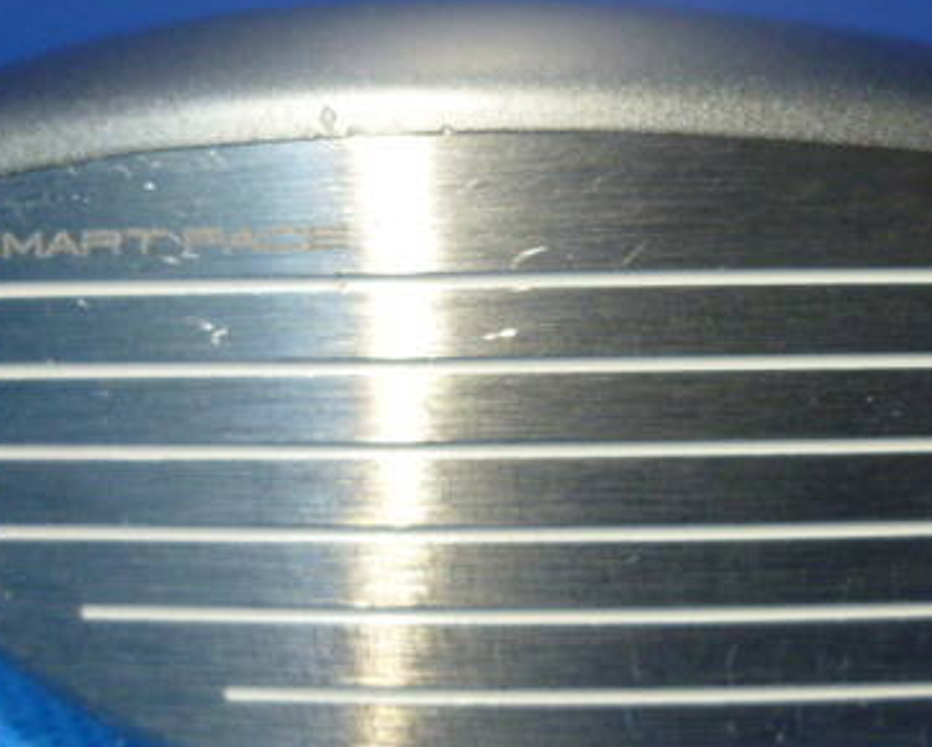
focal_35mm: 43
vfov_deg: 34.9
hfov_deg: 42.3
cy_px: 398
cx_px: 621
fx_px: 1187
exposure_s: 1/13
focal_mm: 4.5
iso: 400
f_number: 2.8
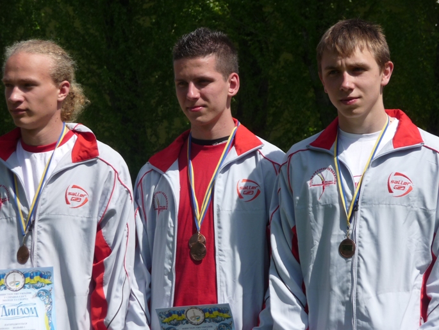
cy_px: 165
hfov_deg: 12.5
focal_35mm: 158
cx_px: 220
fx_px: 2004
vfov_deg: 9.4
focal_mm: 27.1
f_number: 4.8
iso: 100
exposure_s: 1/640
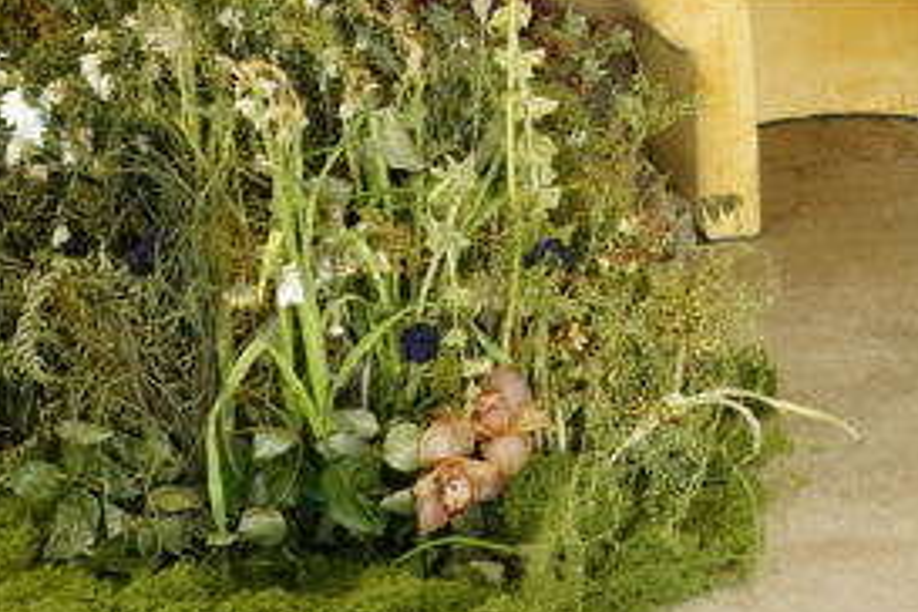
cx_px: 898
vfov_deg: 10.8
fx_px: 3060
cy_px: -425
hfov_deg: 16.7
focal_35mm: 120
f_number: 20
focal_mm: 32
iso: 400
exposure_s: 1
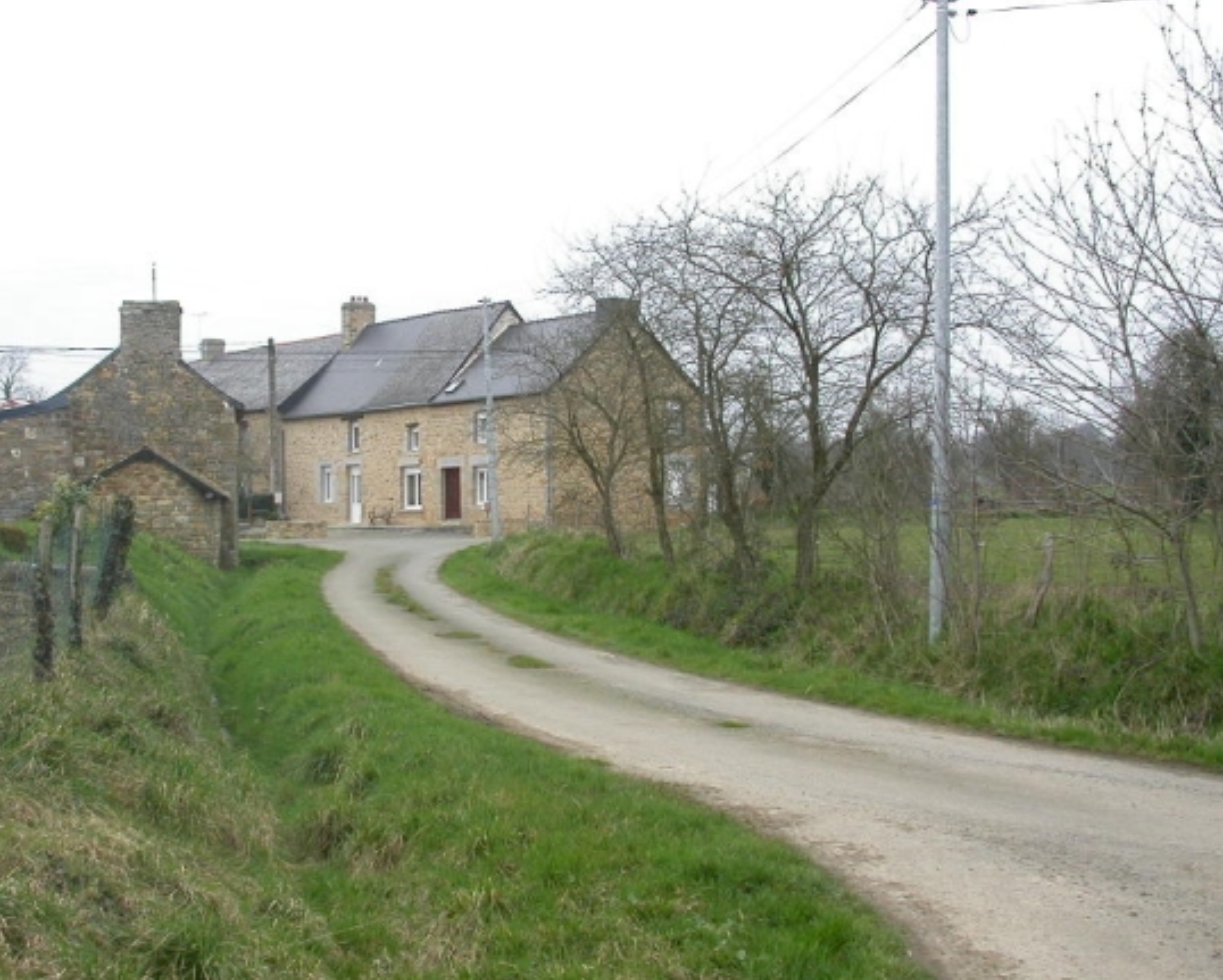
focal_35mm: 47
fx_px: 1702
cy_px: 446
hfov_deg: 39.4
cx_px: 509
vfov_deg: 32.1
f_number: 4.7
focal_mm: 7.85
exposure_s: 1/132
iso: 100
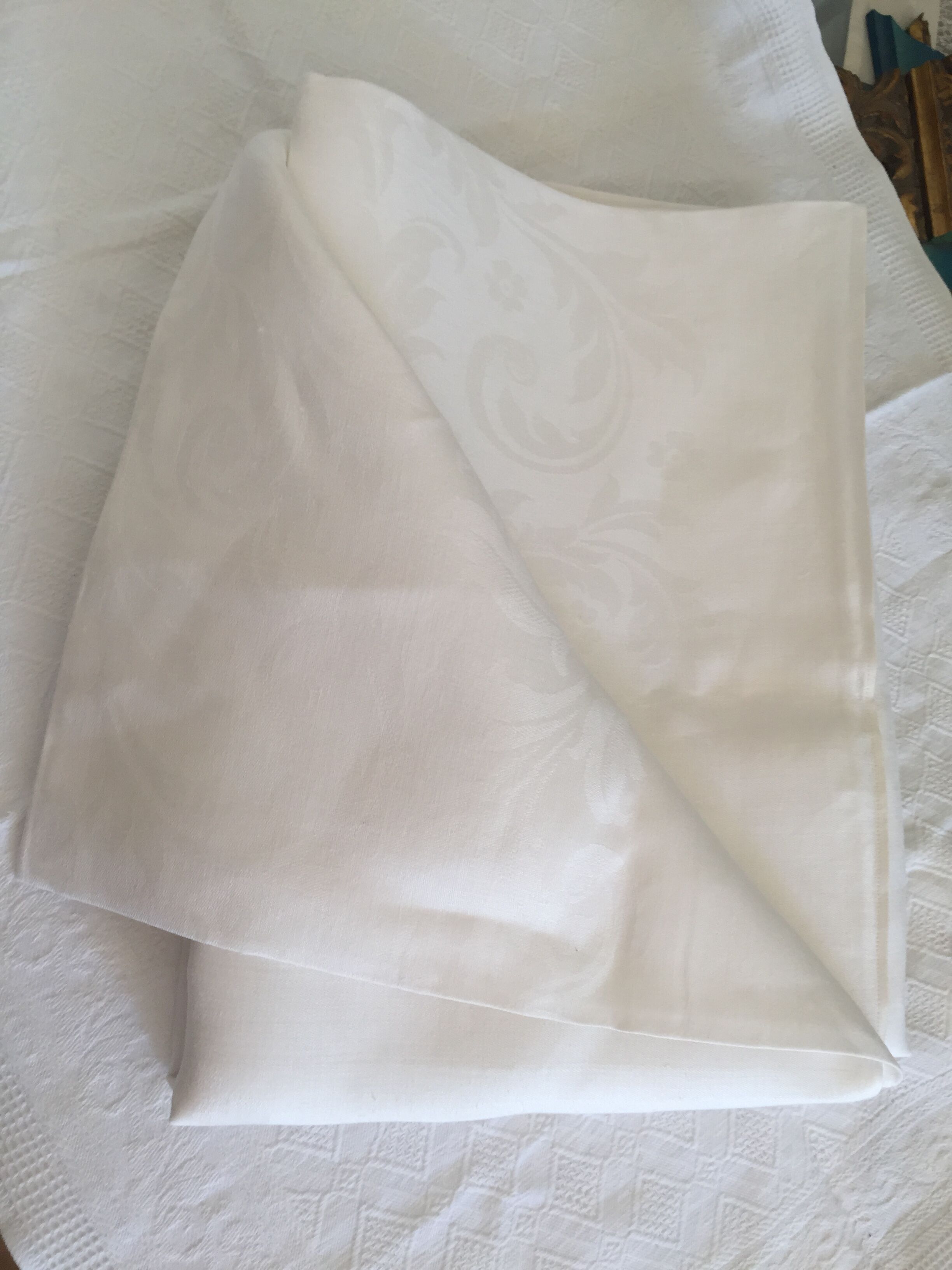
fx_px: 1063
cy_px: 635
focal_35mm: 29
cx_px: 476
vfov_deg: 61.7
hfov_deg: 48.2
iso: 32
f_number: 2.2
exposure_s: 1/50
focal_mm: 4.15
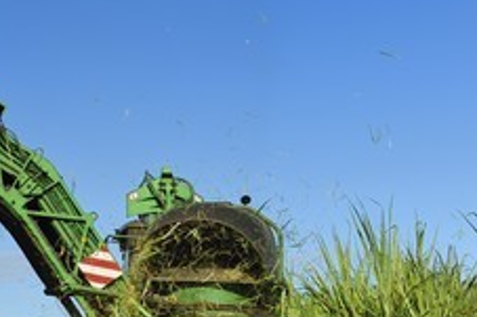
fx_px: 1523
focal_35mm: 115
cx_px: 49
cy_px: 233
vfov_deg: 11.9
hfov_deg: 17.5
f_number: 14
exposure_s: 1/320
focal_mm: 62
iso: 200
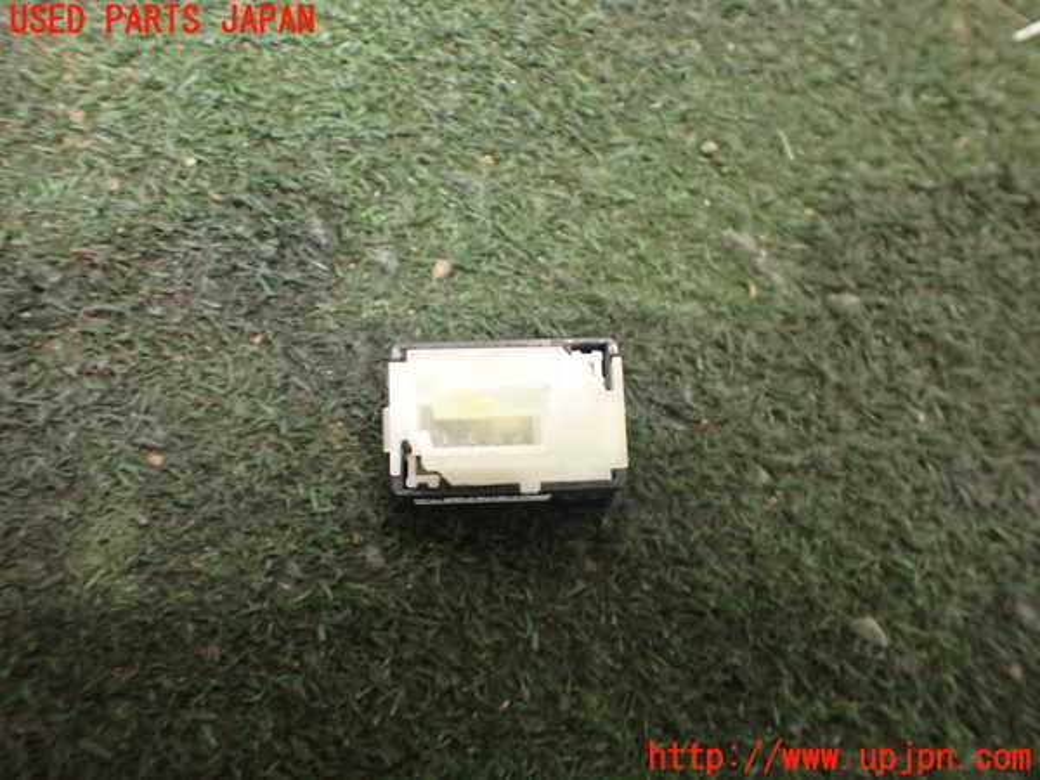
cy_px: 390
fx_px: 901
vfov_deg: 46.8
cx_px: 520
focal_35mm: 30
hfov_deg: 60.0
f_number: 2.3
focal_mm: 5.4
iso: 1000
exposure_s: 1/30
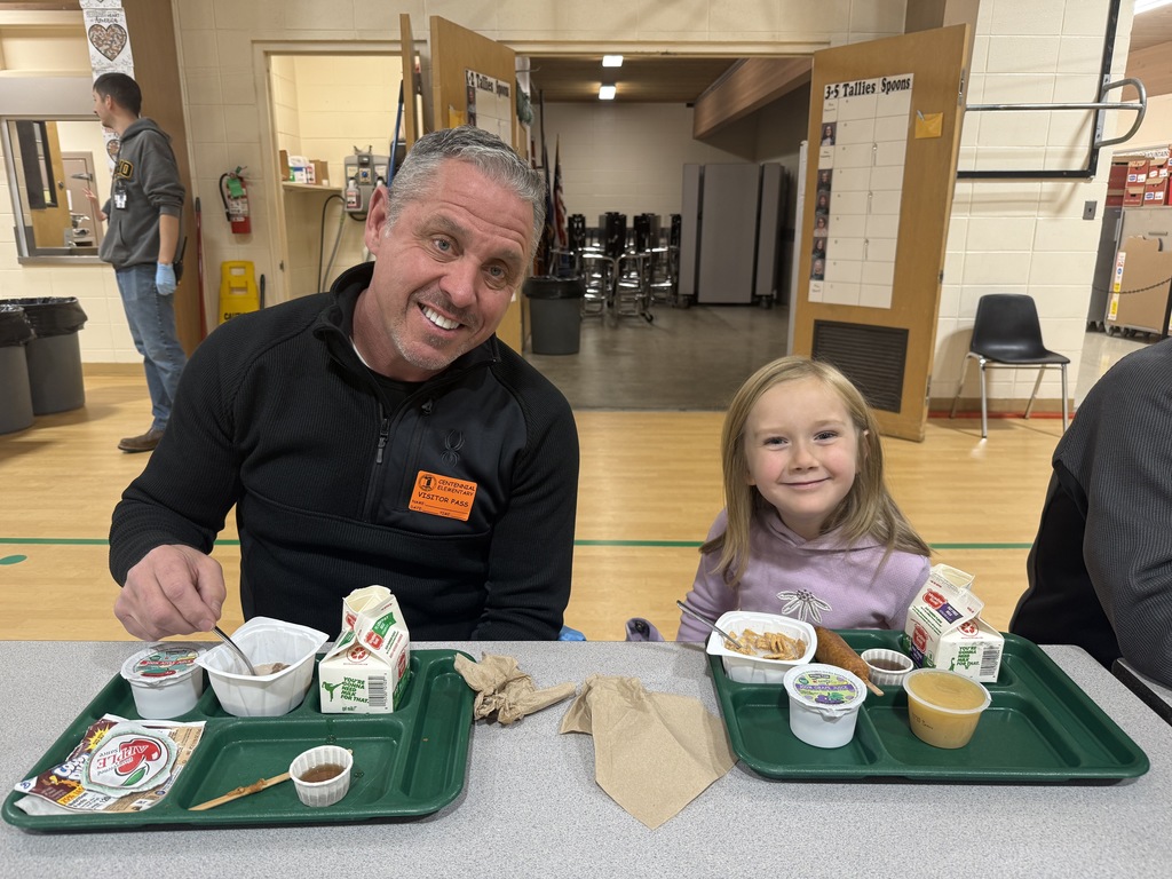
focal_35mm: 24
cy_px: 440
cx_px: 586
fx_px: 813
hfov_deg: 71.6
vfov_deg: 56.8
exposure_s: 1/60
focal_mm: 6.76
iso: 100
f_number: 1.78
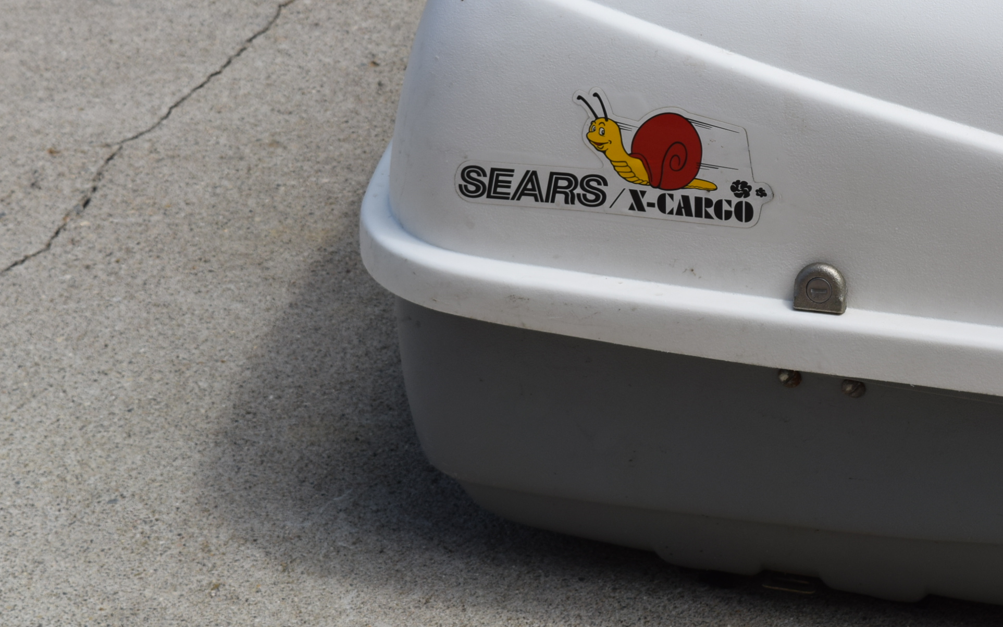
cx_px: 609
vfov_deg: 10.0
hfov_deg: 16.0
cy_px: 129
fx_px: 3575
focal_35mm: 131
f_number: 9
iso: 200
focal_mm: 55
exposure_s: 1/320
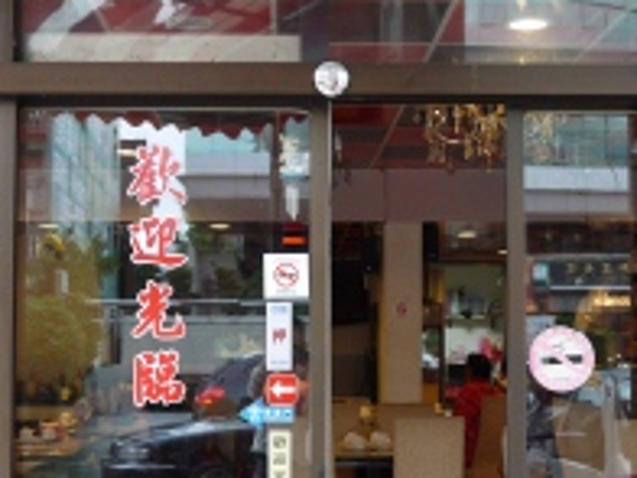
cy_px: 309
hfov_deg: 30.3
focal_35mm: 64
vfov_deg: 22.9
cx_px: 302
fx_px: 1178
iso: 500
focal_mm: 14
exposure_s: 1/60
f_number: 3.5
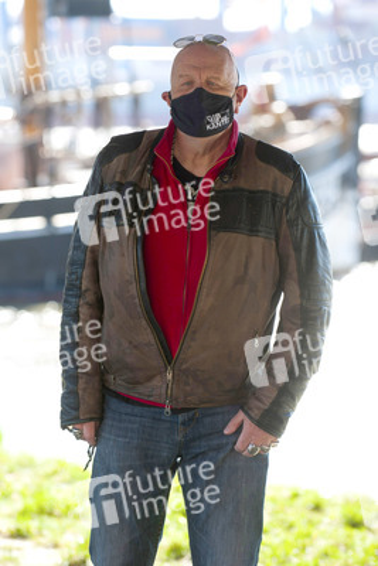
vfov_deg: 14.6
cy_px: 283
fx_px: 2203
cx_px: 189
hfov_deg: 9.8
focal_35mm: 140
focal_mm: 140
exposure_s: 1/400
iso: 200
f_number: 4.5
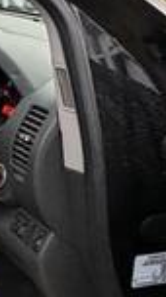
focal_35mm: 90
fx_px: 707
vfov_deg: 23.6
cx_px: -123
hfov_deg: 12.4
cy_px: 111
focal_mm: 2.22
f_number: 2.2
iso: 160
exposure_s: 1/99
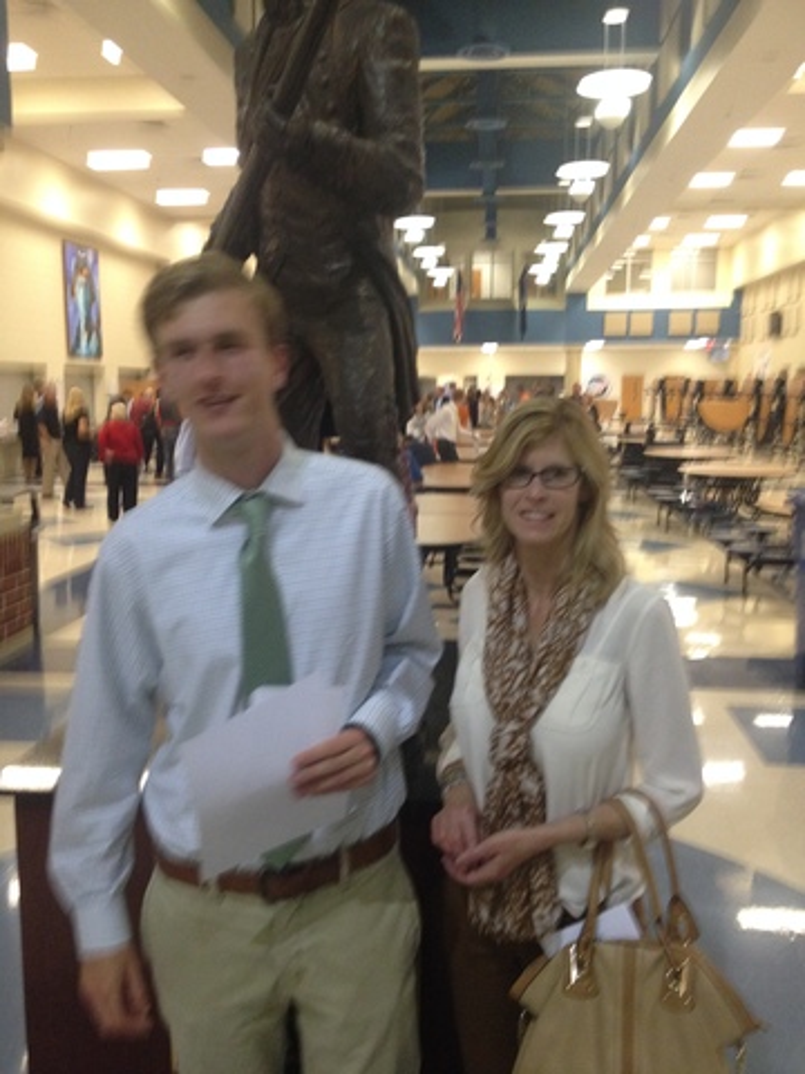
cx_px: 402
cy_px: 537
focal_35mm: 35
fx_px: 1085
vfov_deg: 52.6
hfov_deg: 40.7
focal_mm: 4.28
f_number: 2.4
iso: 250
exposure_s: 1/20
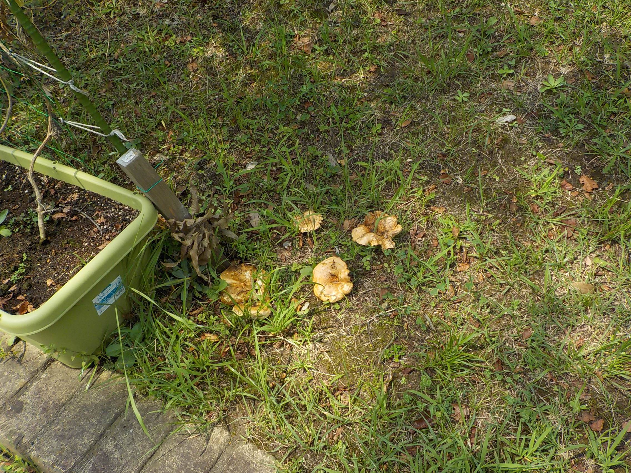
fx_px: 547
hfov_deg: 60.0
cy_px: 236
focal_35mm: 30
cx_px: 316
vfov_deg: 46.8
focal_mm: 4.1
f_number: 3.3
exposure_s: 1/500
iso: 125
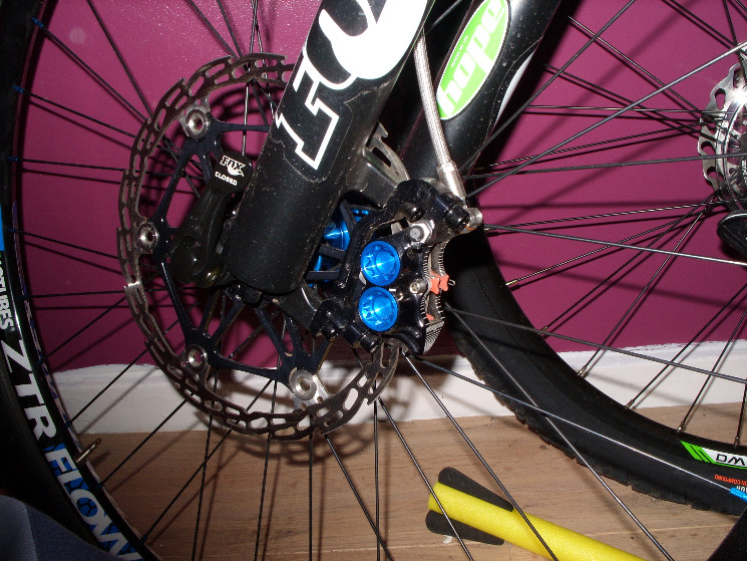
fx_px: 820
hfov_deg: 49.0
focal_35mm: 38
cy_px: 280
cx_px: 374
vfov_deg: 37.7
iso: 100
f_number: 2.8
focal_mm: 7.8
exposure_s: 1/30
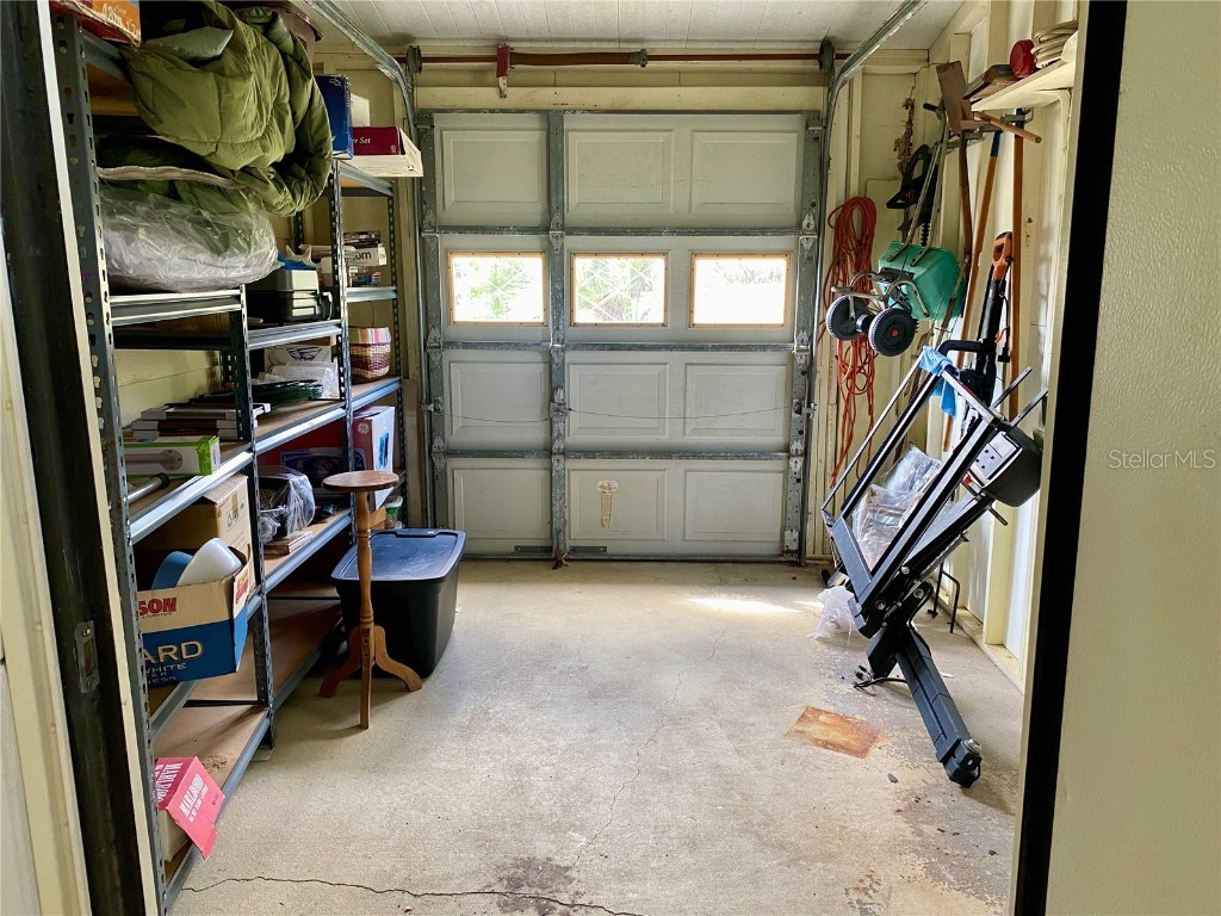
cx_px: 610
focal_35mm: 26
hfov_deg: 67.3
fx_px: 917
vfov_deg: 53.1
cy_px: 458
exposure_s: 1/76
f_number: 1.8
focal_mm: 4.25
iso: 125
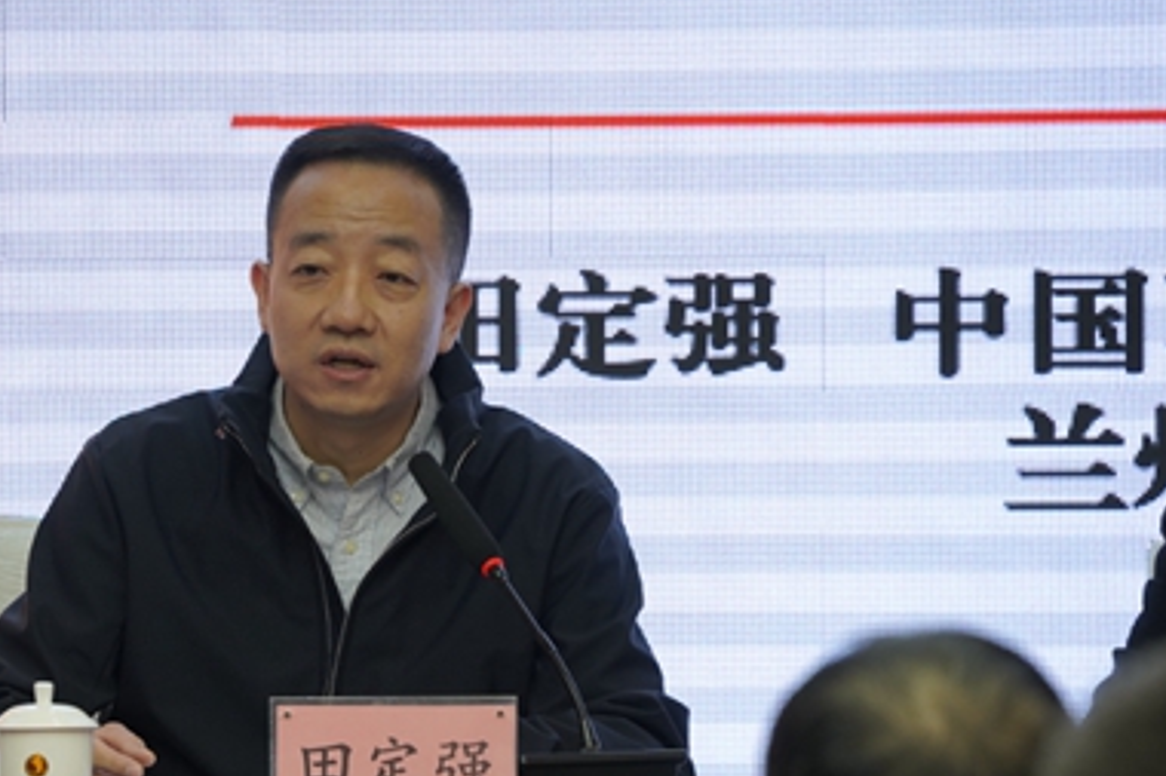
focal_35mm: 316
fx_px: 10230
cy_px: 434
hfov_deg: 6.5
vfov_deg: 4.3
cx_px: 353
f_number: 5.6
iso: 1250
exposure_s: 1/250
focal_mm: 200
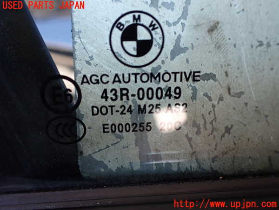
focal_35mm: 30
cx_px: 140
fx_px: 242
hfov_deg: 60.0
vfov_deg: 46.8
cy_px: 105
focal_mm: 5.4
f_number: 2.3
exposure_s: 1/125
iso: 250
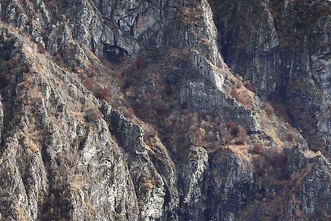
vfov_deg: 7.1
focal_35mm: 193
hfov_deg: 10.0
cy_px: 249
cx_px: -285
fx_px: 1774
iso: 100
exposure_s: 1/40
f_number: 11
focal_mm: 28
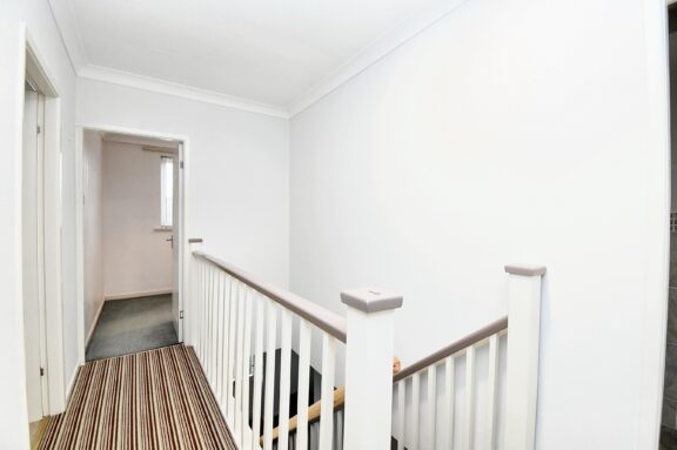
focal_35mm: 15
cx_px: 338
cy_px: 225
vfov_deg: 77.2
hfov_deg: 100.4
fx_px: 282
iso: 1600
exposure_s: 1/20
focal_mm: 10
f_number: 10
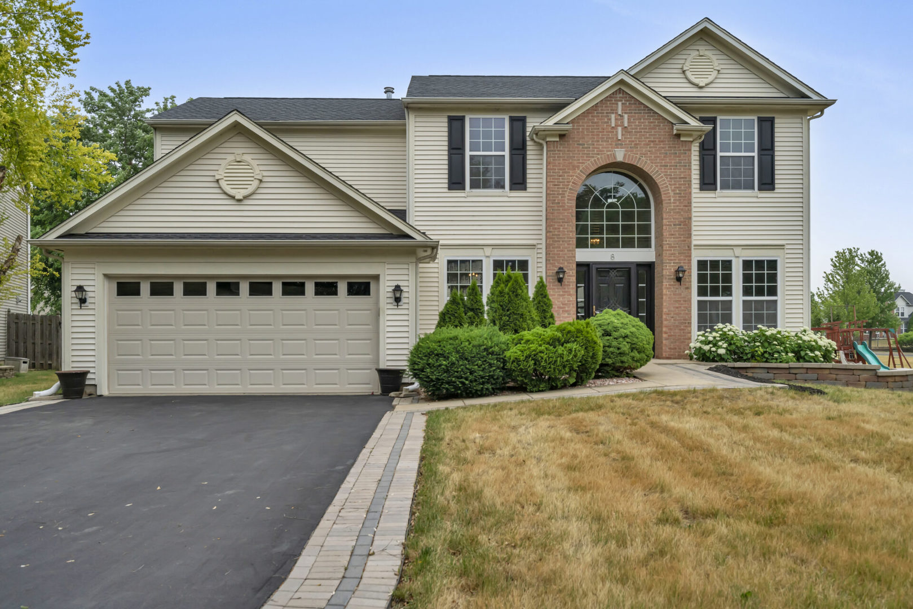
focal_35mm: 32
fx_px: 812
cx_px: 456
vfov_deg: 41.1
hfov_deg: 58.7
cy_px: 304
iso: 400
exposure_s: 1/1000
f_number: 9
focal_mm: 32
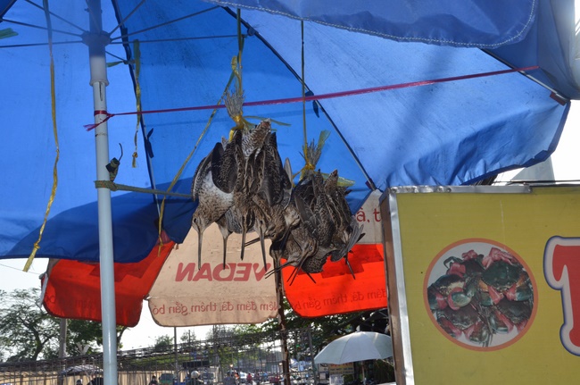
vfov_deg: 28.0
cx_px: 290
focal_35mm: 48
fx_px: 772
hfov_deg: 41.2
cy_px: 192
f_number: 18
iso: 640
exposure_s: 1/250
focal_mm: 32
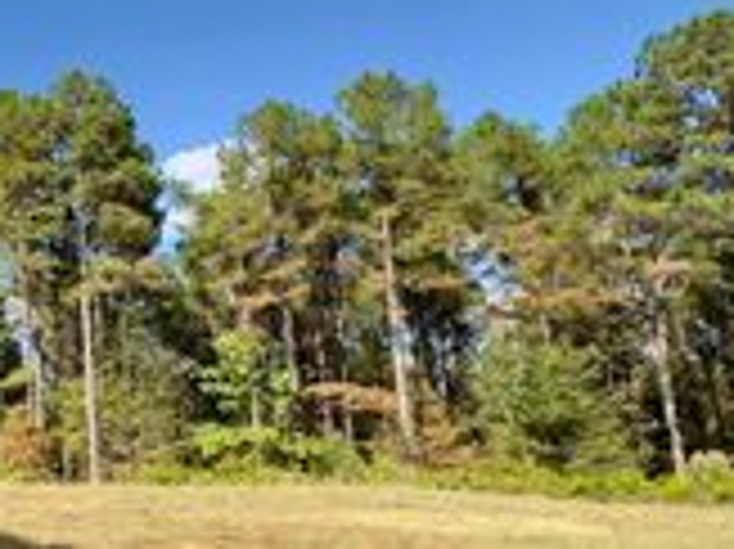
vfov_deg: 38.5
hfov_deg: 41.7
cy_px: 313
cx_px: -41
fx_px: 784
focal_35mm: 37
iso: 40
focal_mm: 2.22
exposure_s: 1/812
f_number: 2.2
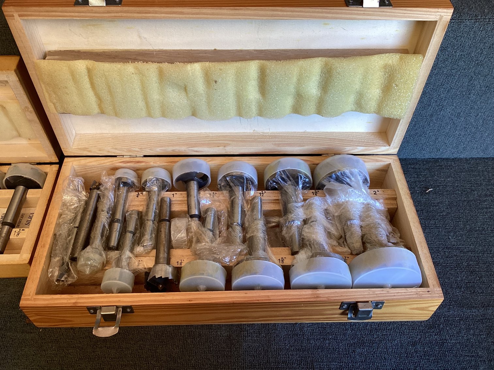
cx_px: 247
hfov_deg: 58.3
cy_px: 185
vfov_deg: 45.4
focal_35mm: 31
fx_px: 442
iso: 64
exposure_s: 1/60
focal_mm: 3.3
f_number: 2.4
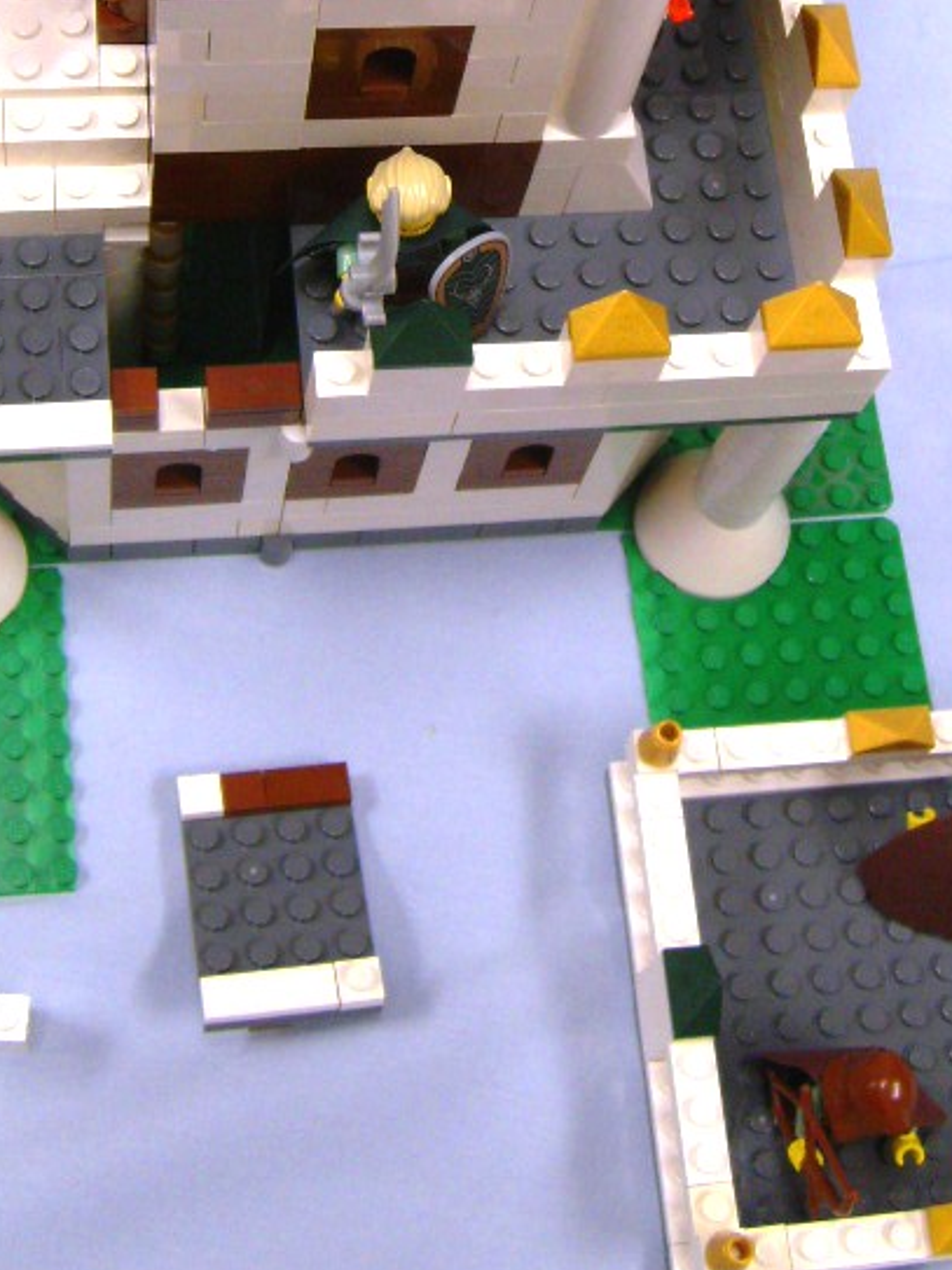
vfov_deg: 28.4
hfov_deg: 22.2
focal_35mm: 66
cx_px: 510
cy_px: 147
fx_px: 2421
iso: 120
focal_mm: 5.8
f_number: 2.8
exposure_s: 1/45
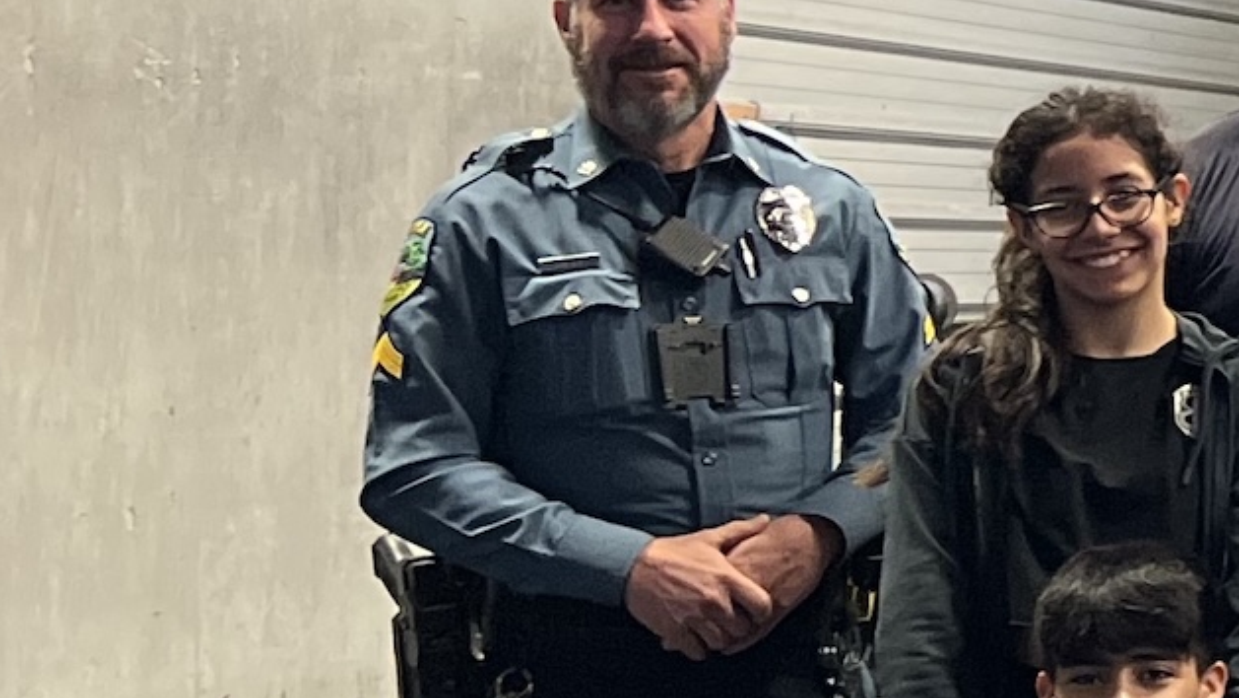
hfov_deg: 12.9
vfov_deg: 9.0
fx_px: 4436
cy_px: 168
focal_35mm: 135
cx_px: 2791
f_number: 1.5
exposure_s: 1/60
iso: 250
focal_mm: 5.7
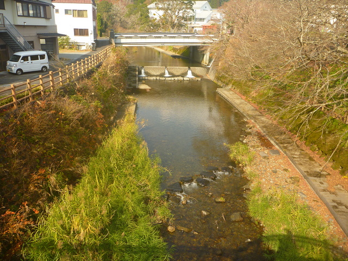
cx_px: 174
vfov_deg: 49.7
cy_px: 130
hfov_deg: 63.4
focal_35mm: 28
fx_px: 281
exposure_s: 1/320
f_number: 3.3
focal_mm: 4.9
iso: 80
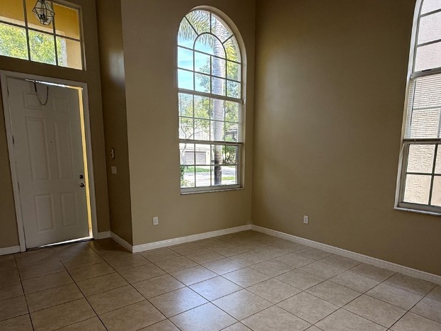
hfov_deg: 73.5
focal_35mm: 23
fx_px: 293
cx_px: 251
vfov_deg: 58.2
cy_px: 203
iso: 64
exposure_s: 1/135
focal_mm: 2.22
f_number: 2.2
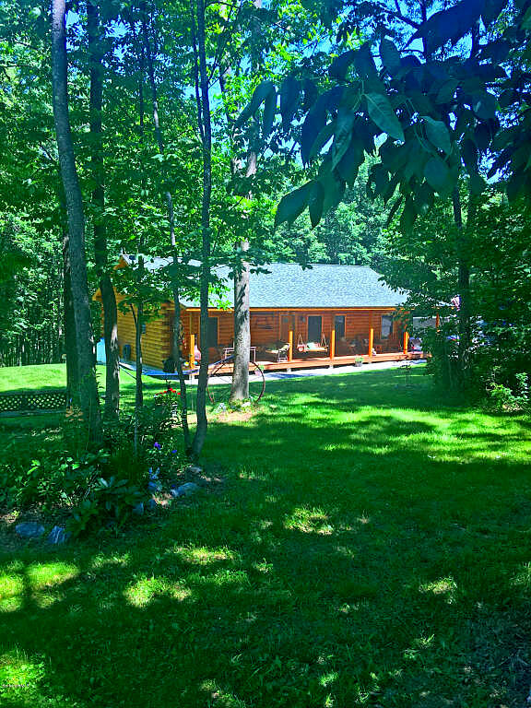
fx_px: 593
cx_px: 266
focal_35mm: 29
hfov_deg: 48.2
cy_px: 354
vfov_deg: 61.7
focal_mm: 4.15
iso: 25
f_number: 2.2
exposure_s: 1/128
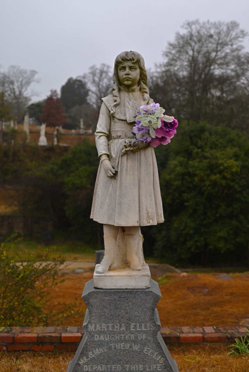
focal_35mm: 50
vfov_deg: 39.6
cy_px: 186
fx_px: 518
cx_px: 124
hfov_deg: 27.0
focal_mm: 50
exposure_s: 1/250
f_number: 4.5
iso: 200
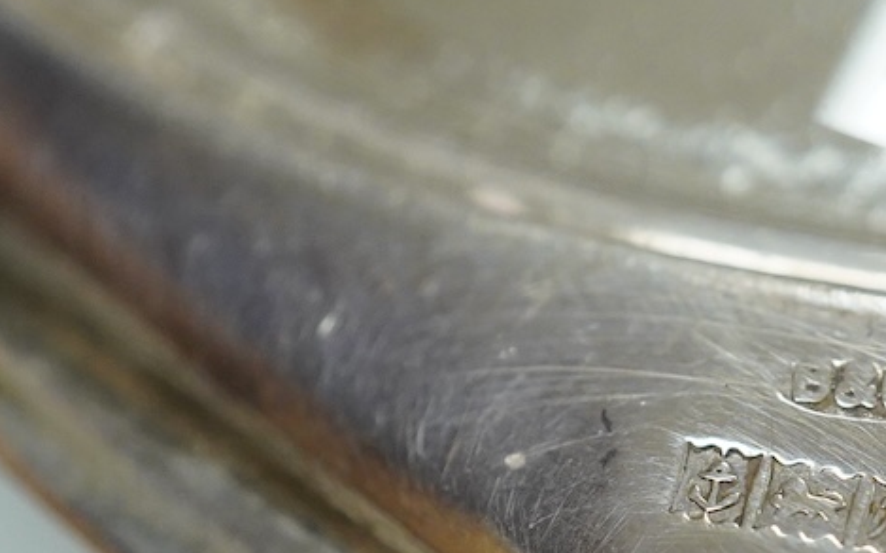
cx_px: 711
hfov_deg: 18.8
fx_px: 2656
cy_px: 461
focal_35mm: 110
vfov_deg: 11.8
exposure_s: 1/400
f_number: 8
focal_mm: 30
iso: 3200
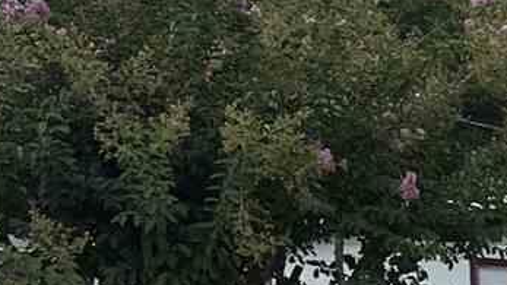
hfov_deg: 11.5
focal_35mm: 167
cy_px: 690
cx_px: 1055
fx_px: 2245
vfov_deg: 6.9
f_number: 1.5
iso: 50
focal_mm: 5.7
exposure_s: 1/1531
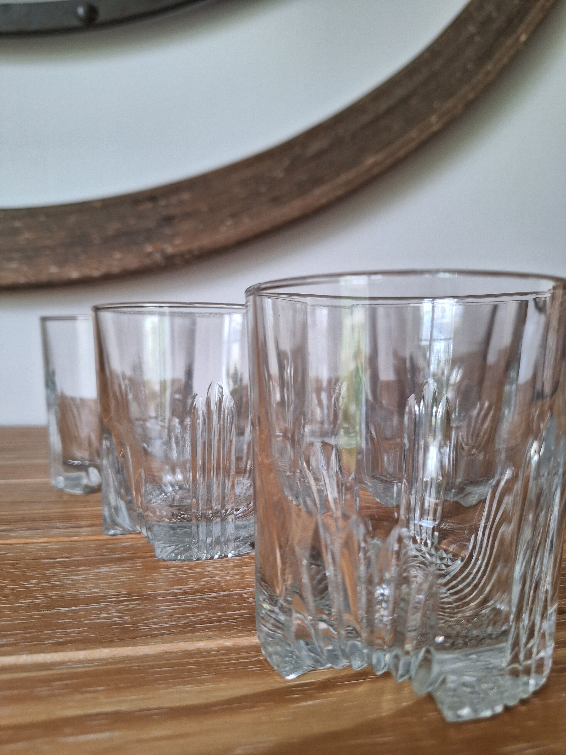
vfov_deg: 73.9
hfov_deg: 58.9
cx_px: 283
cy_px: 378
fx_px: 501
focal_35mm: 23
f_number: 1.8
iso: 200
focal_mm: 5.54
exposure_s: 1/50
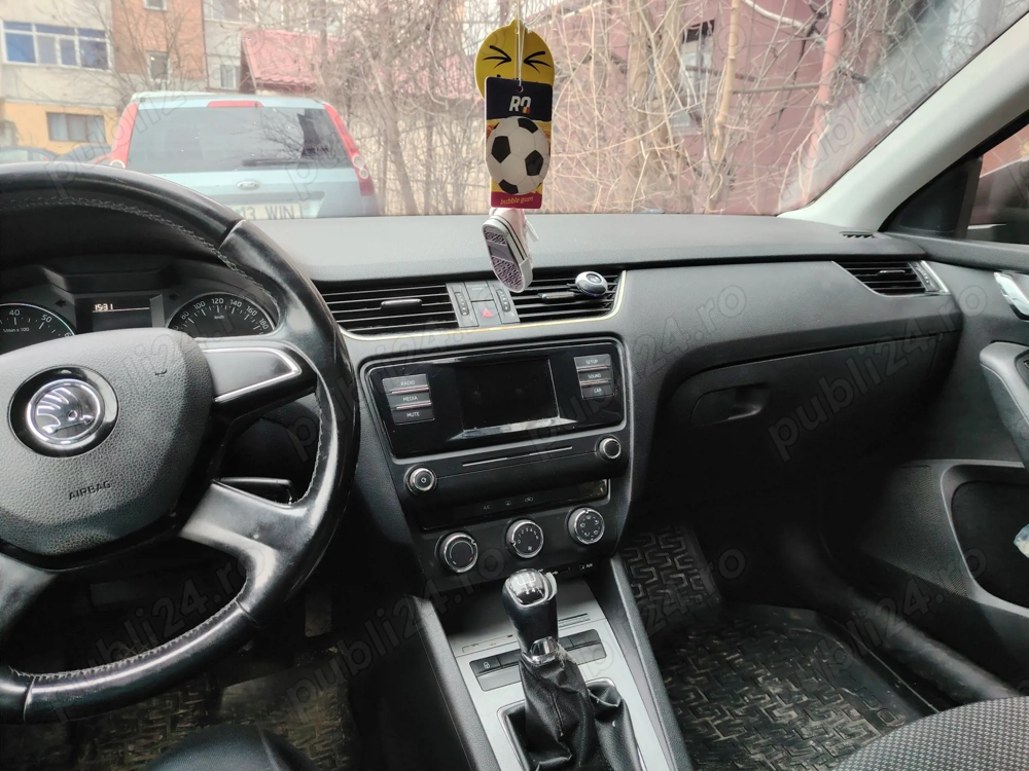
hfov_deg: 71.6
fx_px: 713
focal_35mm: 24
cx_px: 514
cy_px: 386
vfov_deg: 56.8
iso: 388
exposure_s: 1/33.3
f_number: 1.75
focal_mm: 5.25
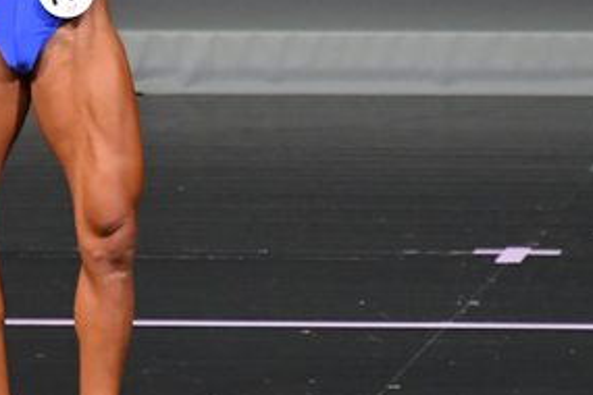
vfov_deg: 1.4
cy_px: 81
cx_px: 213
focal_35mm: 1018
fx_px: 16767
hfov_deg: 2.0
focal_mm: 250
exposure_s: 1/400
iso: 4000
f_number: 5.6
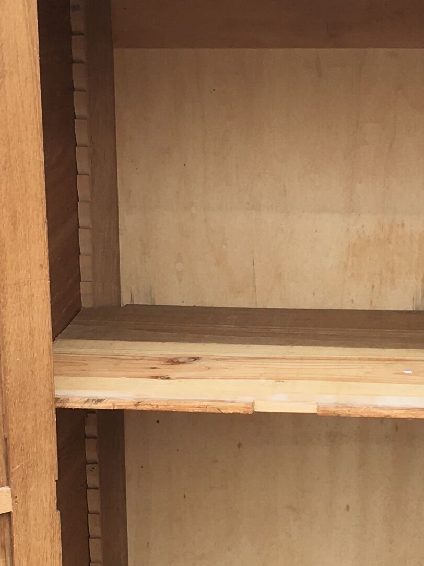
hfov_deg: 13.6
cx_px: 331
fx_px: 1764
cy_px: 348
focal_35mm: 108
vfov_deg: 18.2
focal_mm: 4.15
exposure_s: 1/250
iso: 25
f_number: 2.2
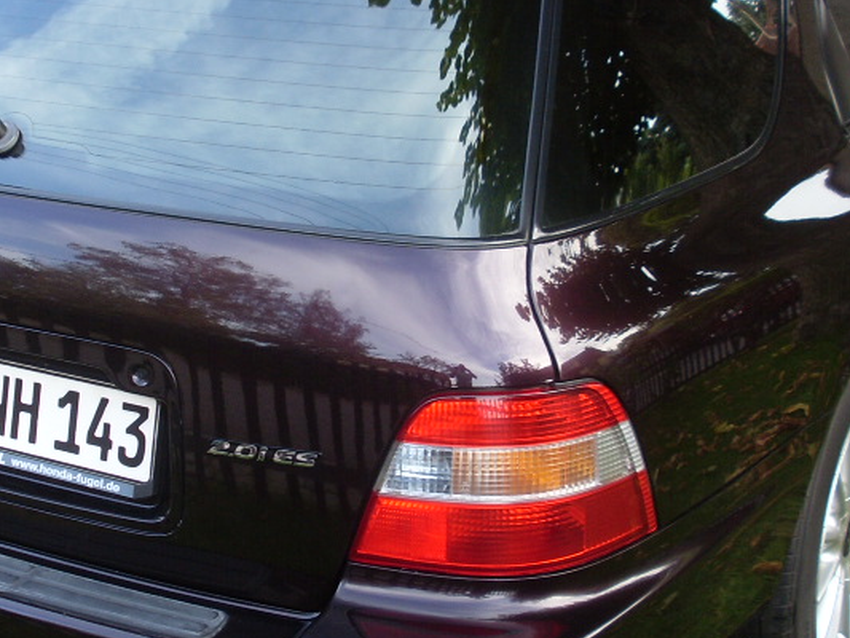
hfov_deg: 26.6
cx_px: 370
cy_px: 316
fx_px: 1793
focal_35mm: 73
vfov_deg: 20.2
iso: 80
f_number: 3
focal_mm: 6.3
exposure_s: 1/90
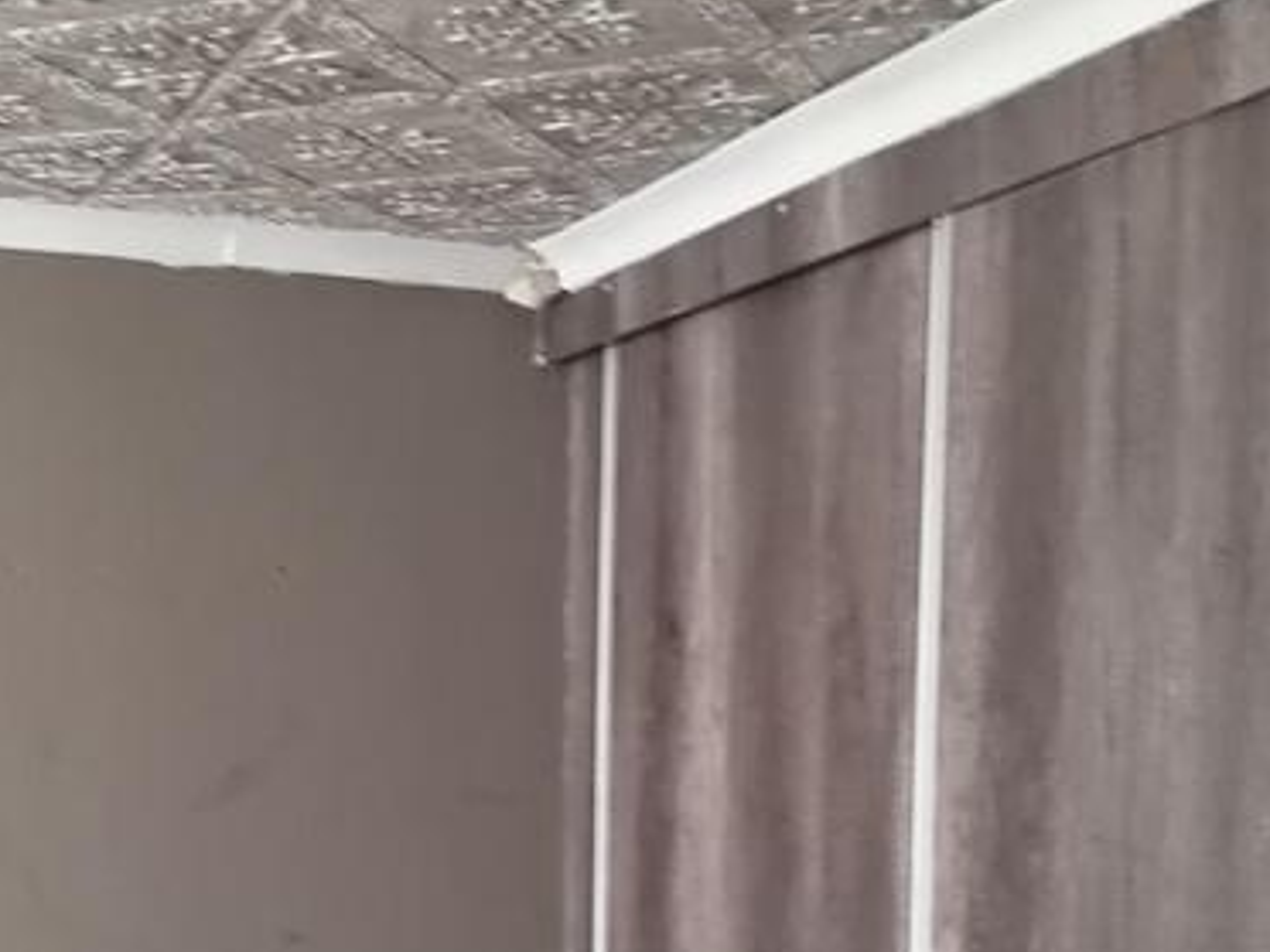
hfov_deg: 33.0
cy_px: 771
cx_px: 427
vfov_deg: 24.8
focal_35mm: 58
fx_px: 2128
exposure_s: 1/20
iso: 1112
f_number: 1.8
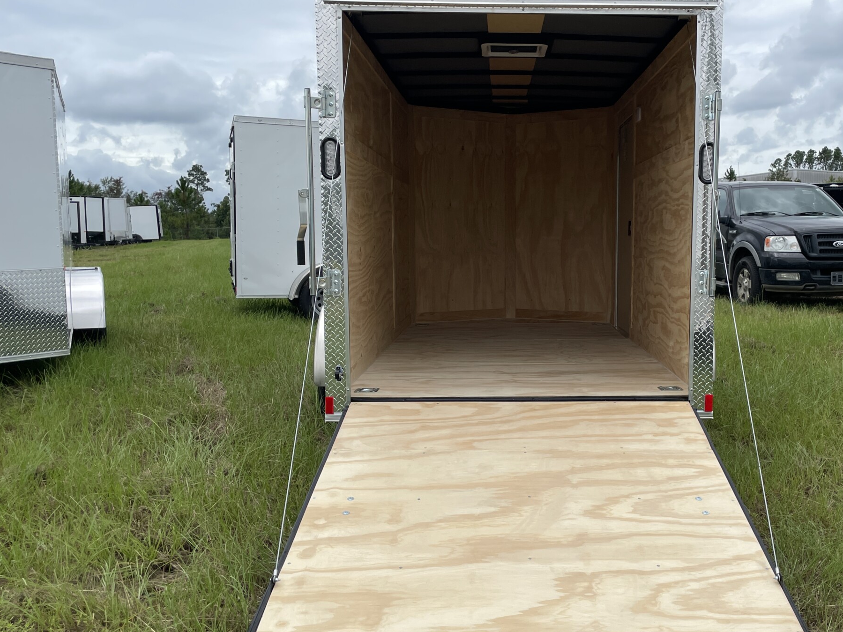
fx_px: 901
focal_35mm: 37
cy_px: 345
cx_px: 534
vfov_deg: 38.6
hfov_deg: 49.6
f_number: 1.6
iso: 32
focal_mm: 4.2
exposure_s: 1/4651
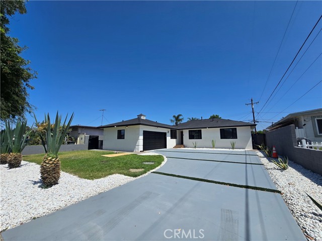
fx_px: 121
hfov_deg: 106.2
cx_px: 161
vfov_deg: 89.9
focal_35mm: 13
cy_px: 120
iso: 50
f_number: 2.2
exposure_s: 1/3768
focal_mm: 2.2
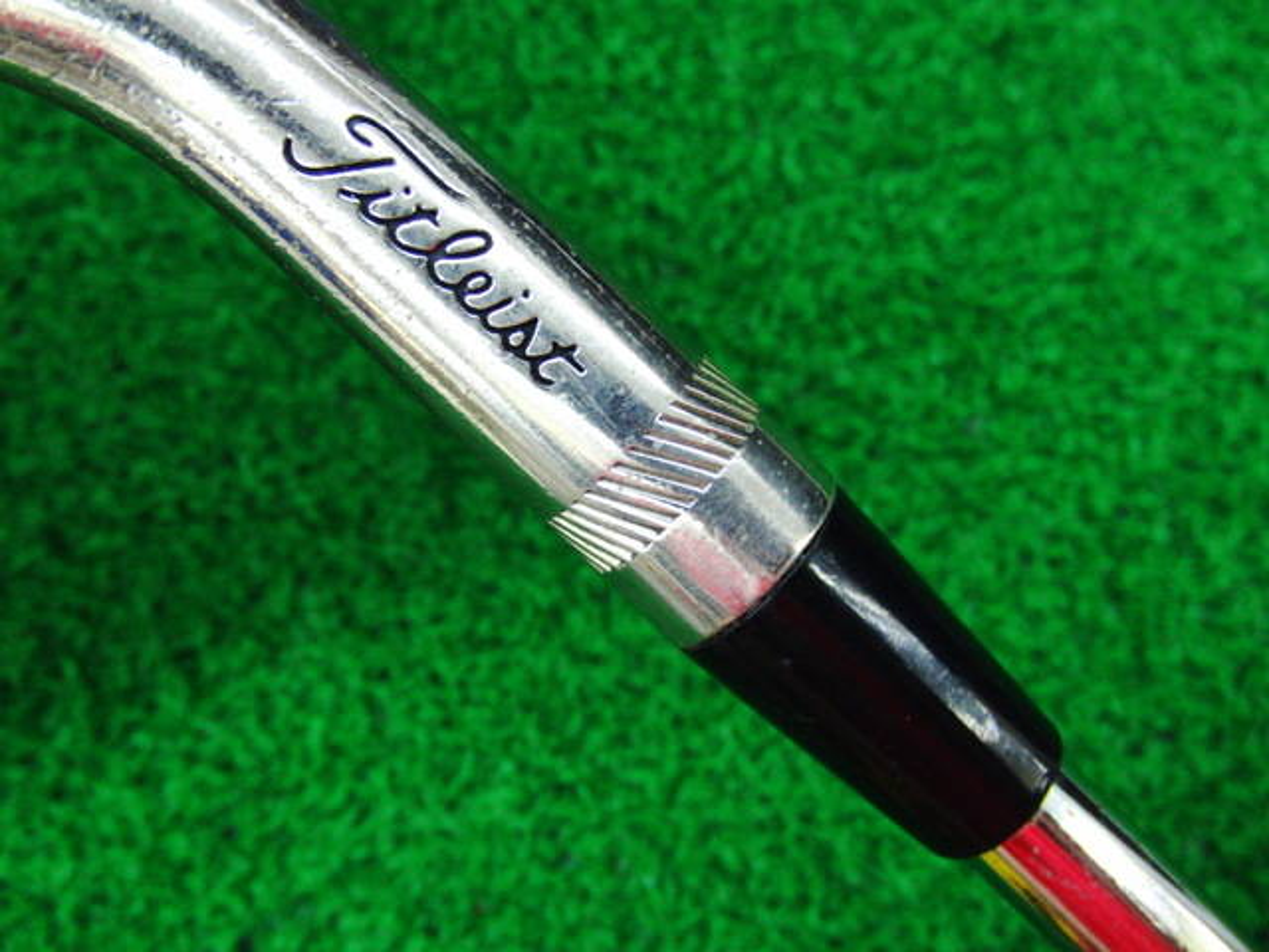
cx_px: 634
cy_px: 476
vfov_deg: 38.7
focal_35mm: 37
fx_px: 1356
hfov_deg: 50.1
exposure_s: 1/50
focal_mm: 6.42
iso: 400
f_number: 3.6
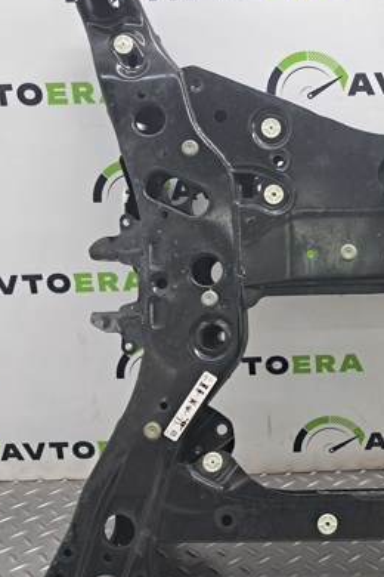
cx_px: 402
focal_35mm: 46
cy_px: 308
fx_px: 736
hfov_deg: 27.2
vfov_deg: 42.7
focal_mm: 4
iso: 125
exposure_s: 1/50
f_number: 1.8
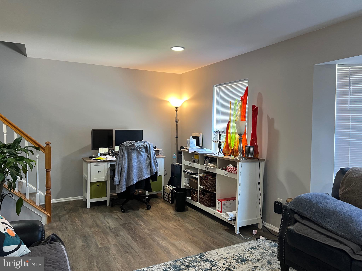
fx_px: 272
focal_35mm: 26
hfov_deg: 67.3
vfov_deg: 53.1
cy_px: 136
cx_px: 181
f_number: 1.5
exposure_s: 1/60
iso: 100
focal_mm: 5.7
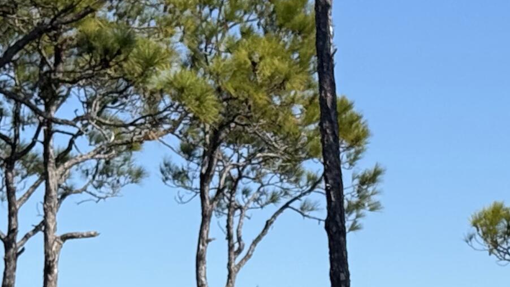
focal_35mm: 174
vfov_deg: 6.7
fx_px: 2353
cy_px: 590
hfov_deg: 12.4
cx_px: 342
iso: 64
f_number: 1.78
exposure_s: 1/4098
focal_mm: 6.76
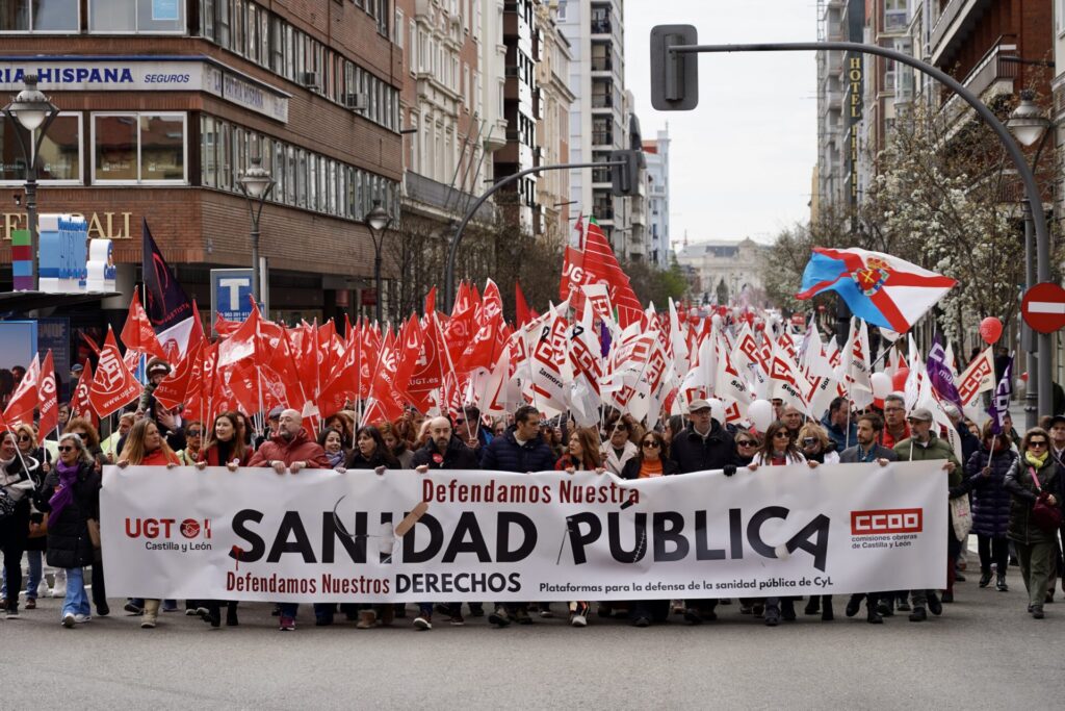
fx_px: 3106
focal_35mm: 105
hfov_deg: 19.5
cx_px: 532
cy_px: 356
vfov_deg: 13.0
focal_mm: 105
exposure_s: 1/320
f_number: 5
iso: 100
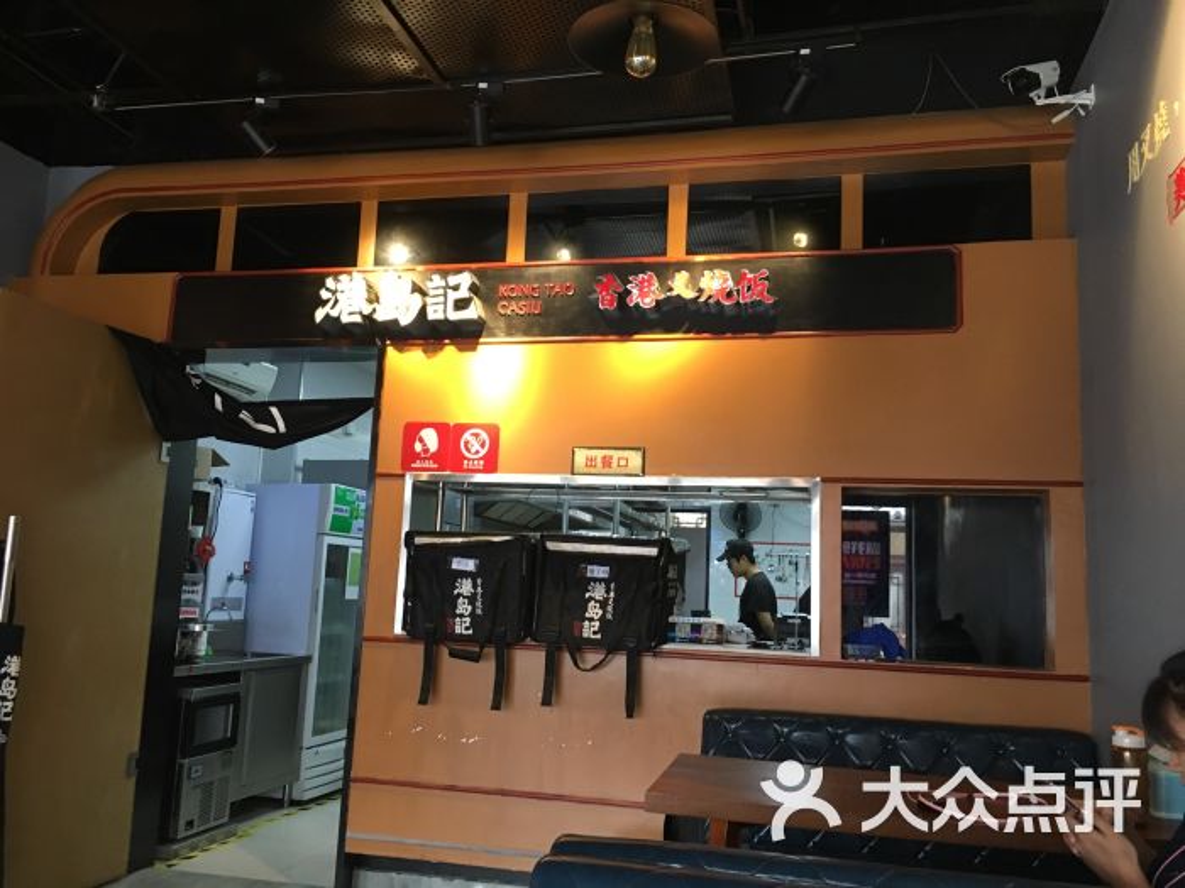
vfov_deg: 48.2
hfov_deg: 61.7
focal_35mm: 29
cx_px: 592
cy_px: 444
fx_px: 993
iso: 160
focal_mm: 4.15
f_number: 2.2
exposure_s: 1/33
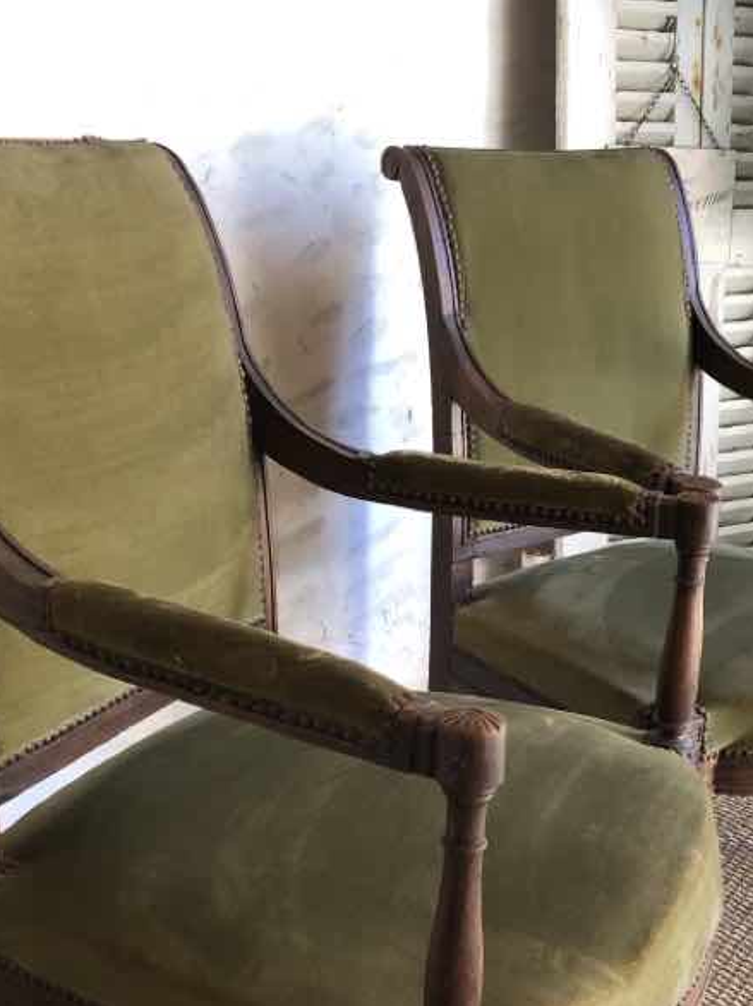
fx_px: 1480
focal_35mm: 51
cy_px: 694
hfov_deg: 28.5
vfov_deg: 37.0
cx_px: 431
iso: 32
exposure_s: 1/25
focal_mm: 3.99
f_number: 1.8
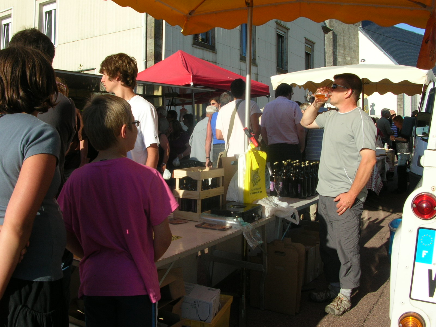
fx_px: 441
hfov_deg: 52.6
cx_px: 218
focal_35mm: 35
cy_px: 164
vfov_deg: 40.7
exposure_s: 1/248
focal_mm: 5.8
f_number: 5.6
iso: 50
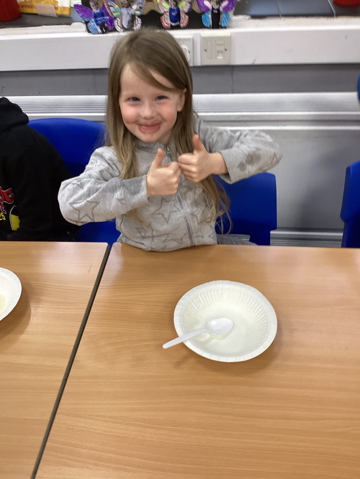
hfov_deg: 45.4
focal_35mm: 31
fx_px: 430
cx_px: 180
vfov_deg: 58.4
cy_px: 240
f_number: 2.4
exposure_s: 1/50
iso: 125
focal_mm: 3.3
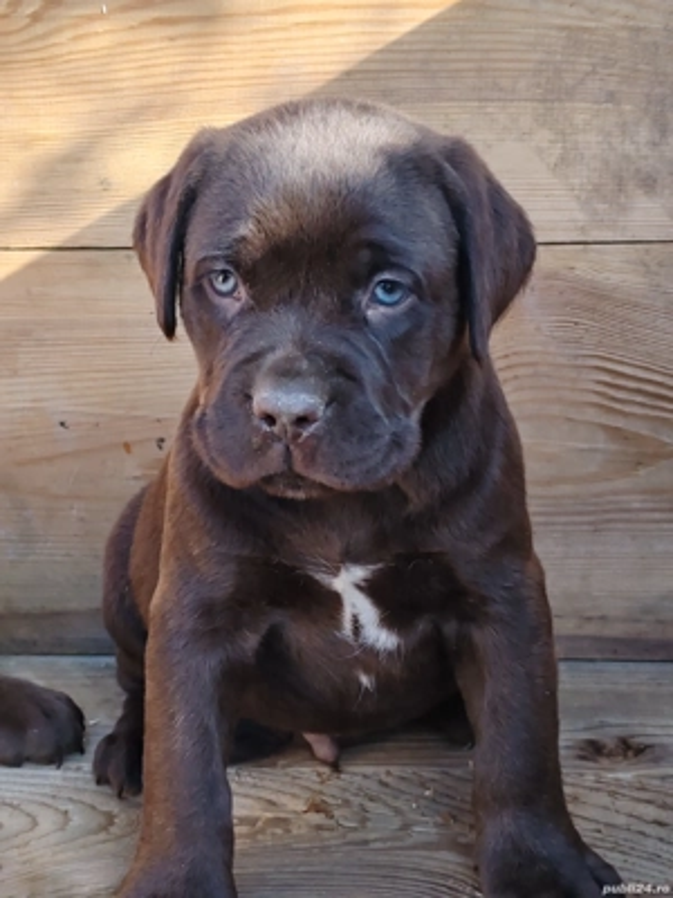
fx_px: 2100
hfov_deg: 18.2
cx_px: 336
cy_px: 449
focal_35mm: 81
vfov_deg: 24.1
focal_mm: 6.12
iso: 50
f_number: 1.9
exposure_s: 1/120
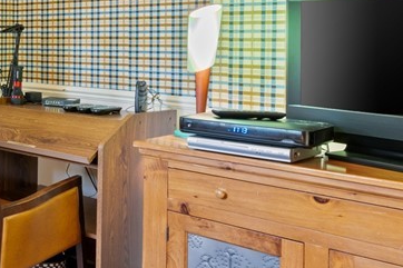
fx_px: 571
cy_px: 67
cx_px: -186
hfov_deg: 27.9
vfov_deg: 26.1
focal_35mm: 51
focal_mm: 17
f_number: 9
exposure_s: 10
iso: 250
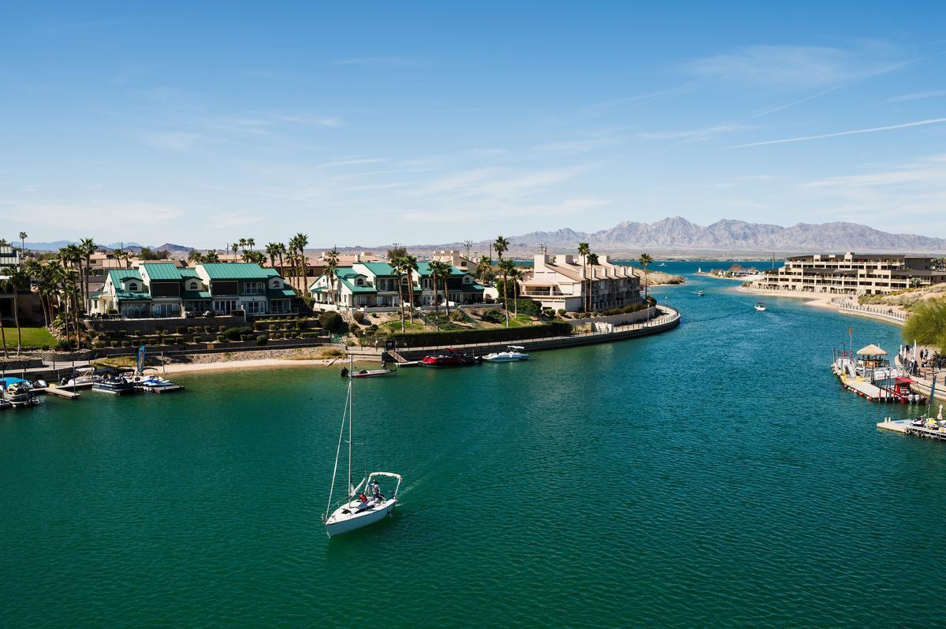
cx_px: 473
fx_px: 788
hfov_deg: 62.0
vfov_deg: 43.5
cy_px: 314
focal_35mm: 30
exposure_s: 1/1000
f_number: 5.6
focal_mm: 30
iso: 100
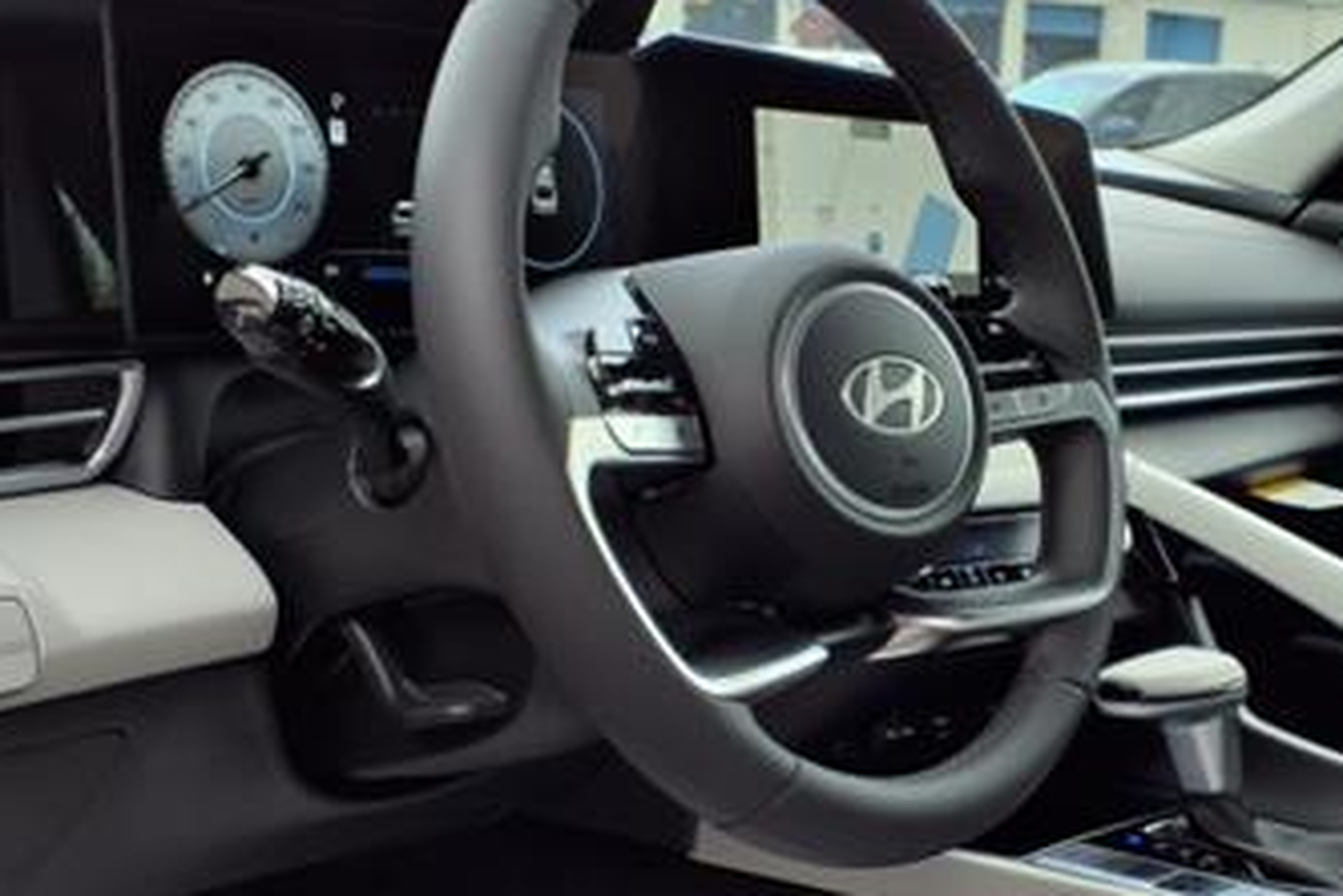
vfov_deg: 25.0
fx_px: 2014
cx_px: 952
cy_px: 513
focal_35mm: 54
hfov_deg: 36.3
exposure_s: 1/244
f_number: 1.9
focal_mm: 3.58
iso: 40
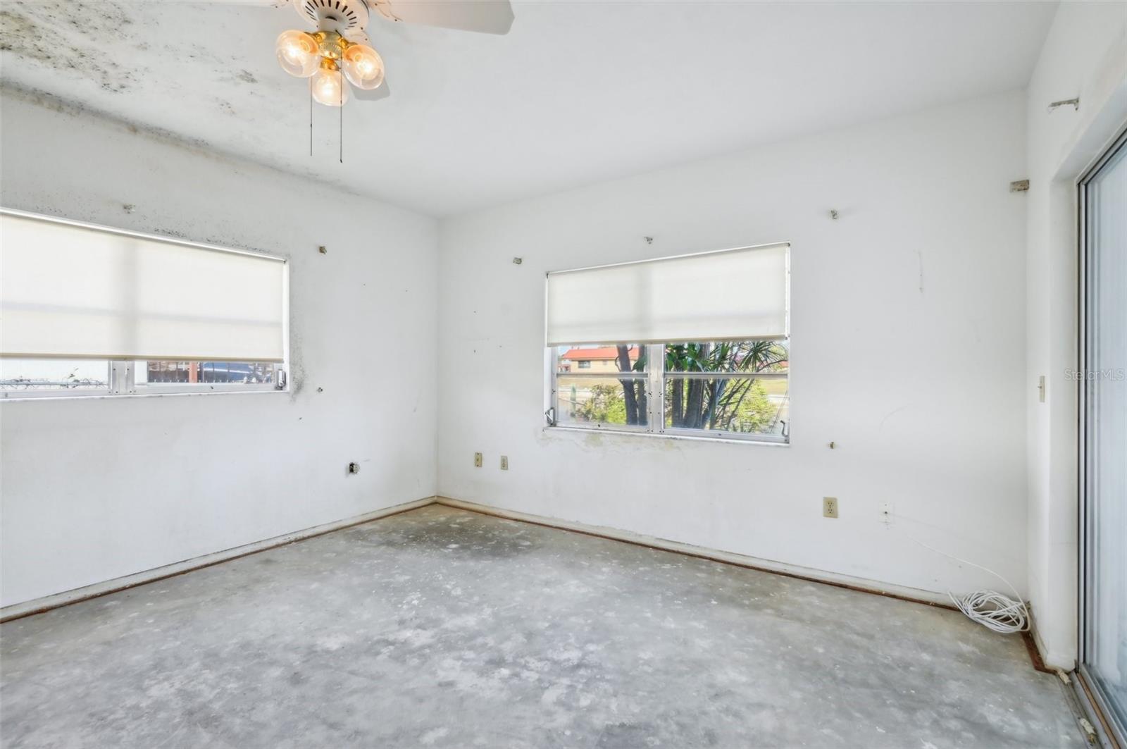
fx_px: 516
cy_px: 374
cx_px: 564
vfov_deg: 71.9
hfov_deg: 95.0
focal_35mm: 16
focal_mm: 16.5
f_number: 8
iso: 400
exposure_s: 1/80
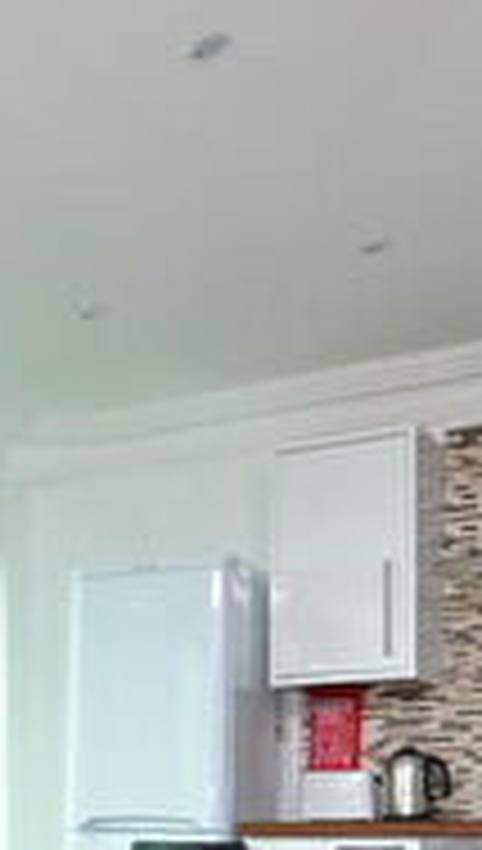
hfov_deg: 18.8
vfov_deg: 32.8
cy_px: 861
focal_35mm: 58
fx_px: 1311
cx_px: -203
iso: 400
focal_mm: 10
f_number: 4.5
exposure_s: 1/80
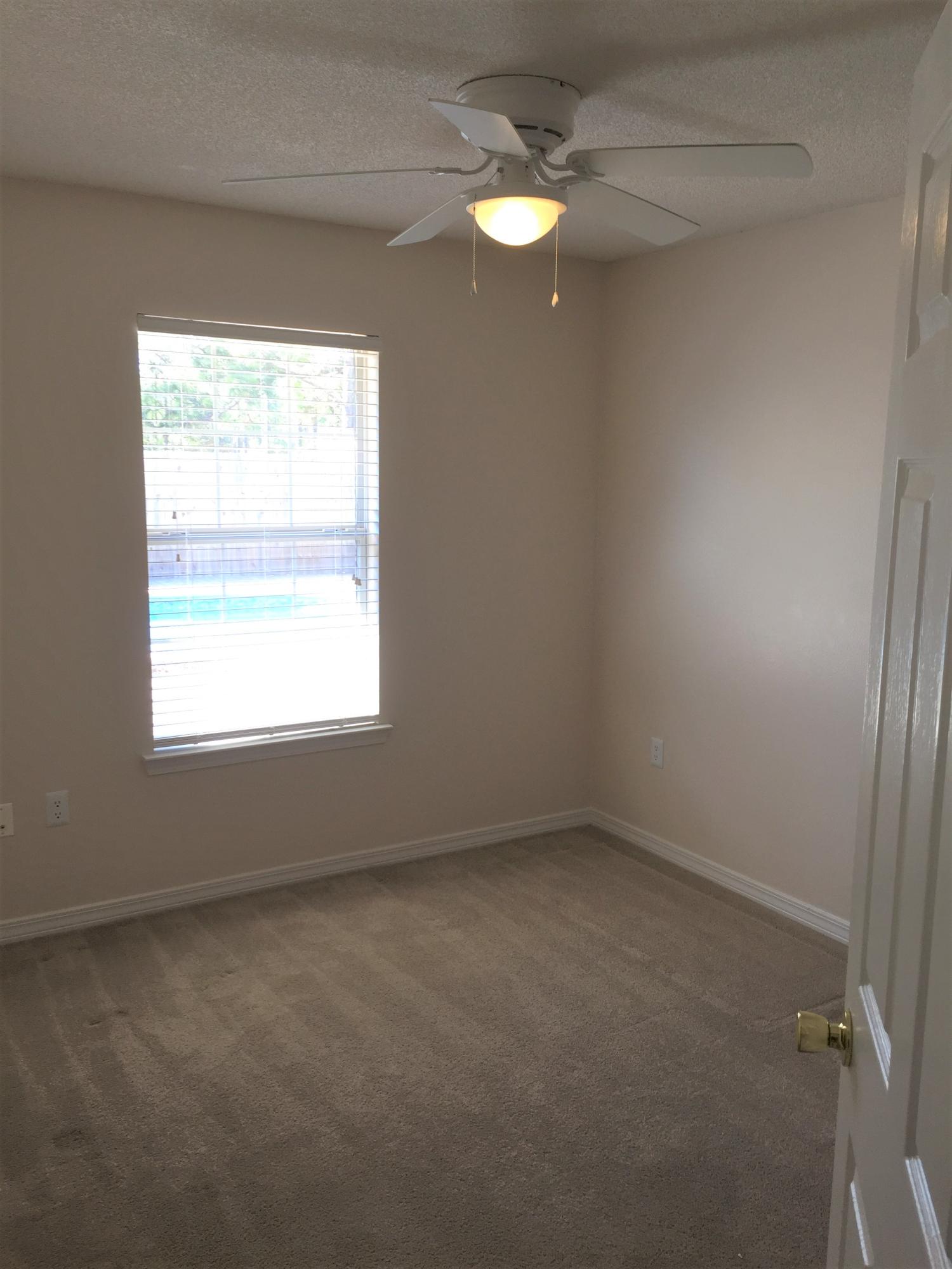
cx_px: 476
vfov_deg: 61.7
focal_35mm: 29
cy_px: 634
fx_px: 1063
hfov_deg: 48.2
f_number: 2.2
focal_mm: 4.15
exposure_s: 1/60
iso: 32
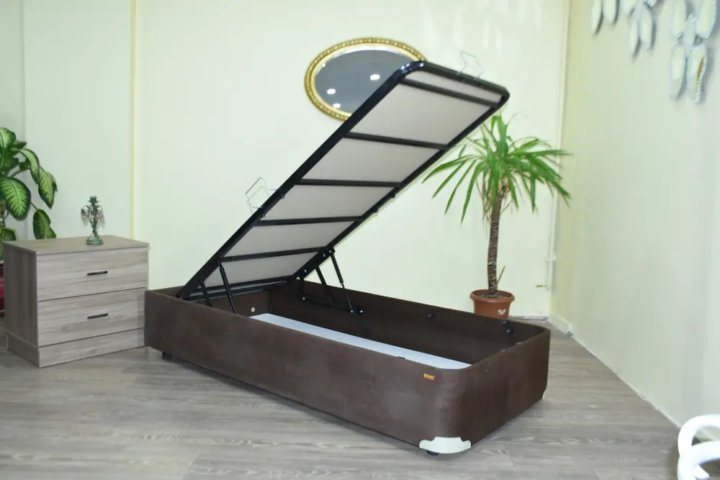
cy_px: 240
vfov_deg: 43.6
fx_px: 600
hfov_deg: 61.9
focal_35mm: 30
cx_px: 360
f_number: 5
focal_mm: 20
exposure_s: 1/50
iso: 1000
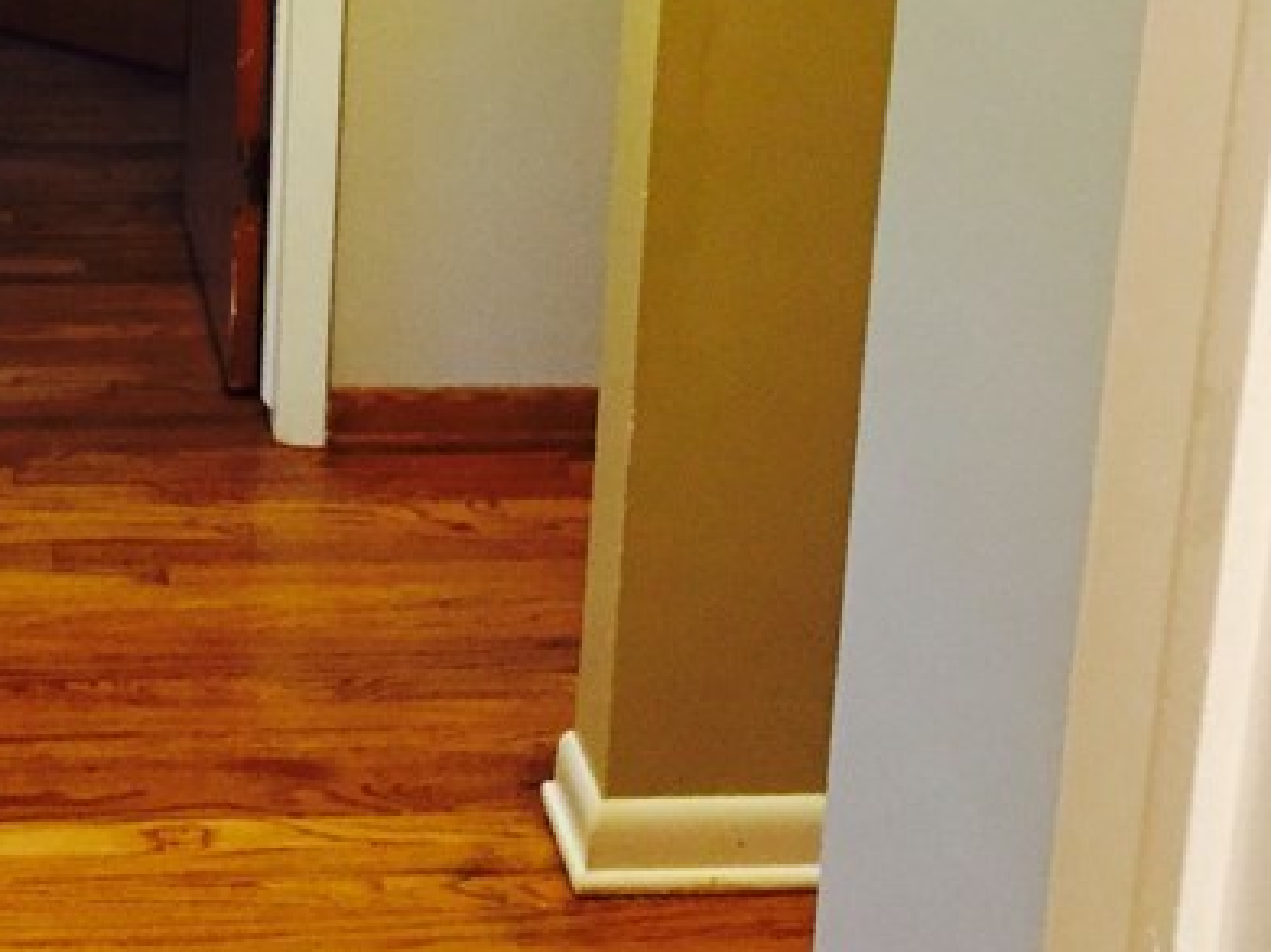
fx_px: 2790
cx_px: 231
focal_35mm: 76
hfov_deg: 25.2
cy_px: 75
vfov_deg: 19.0
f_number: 2.2
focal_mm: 4.15
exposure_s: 1/30
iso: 250
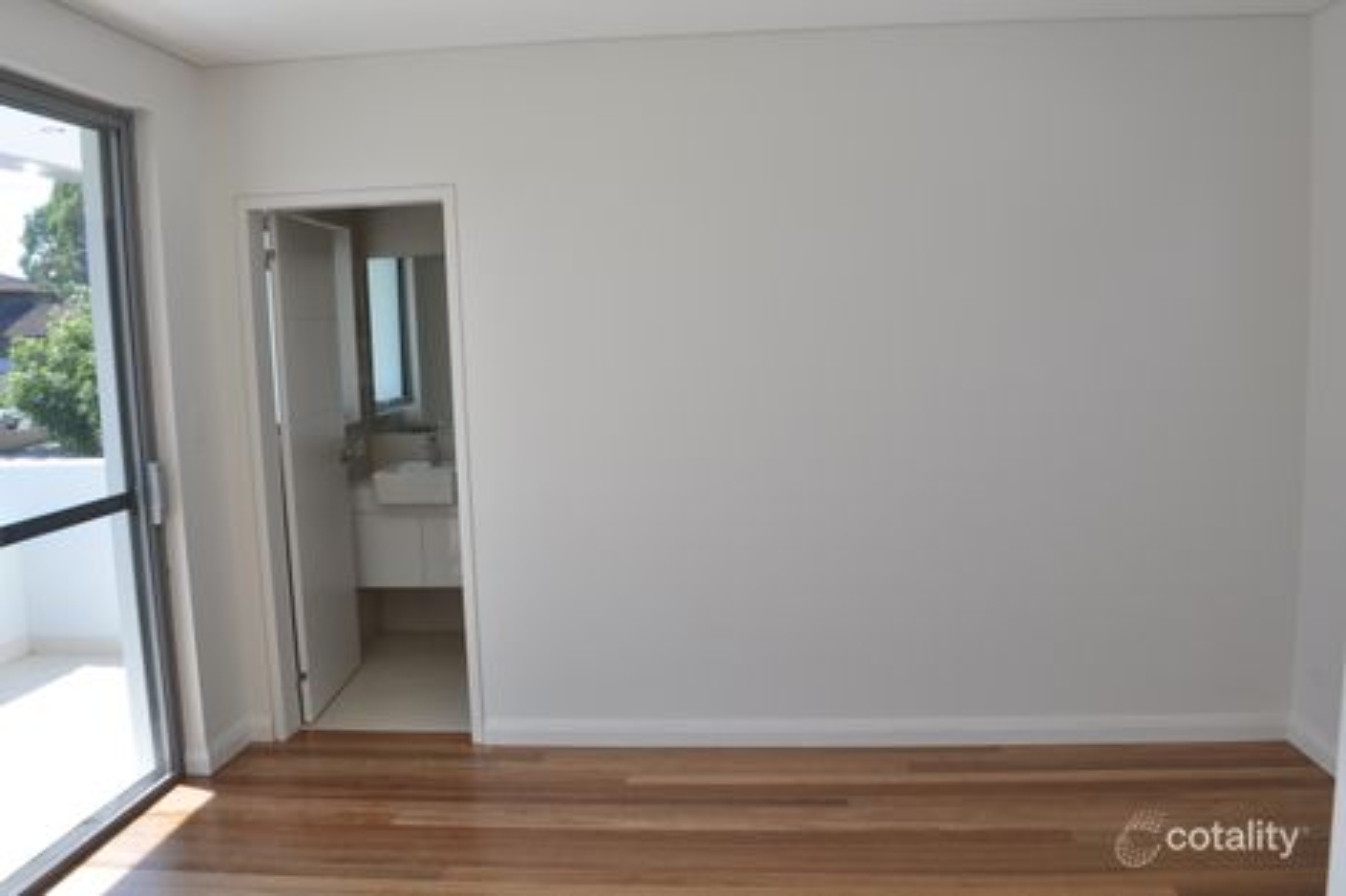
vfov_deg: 47.9
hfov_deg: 67.4
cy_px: 448
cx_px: 673
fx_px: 1009
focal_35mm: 27
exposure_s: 1/80
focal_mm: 18
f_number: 9
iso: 200
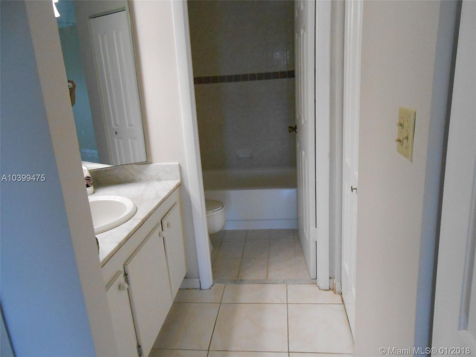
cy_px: 178
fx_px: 358
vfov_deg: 53.1
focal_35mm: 26
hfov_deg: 67.3
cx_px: 238
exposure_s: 1/125
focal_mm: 4.6
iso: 800
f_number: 3.5
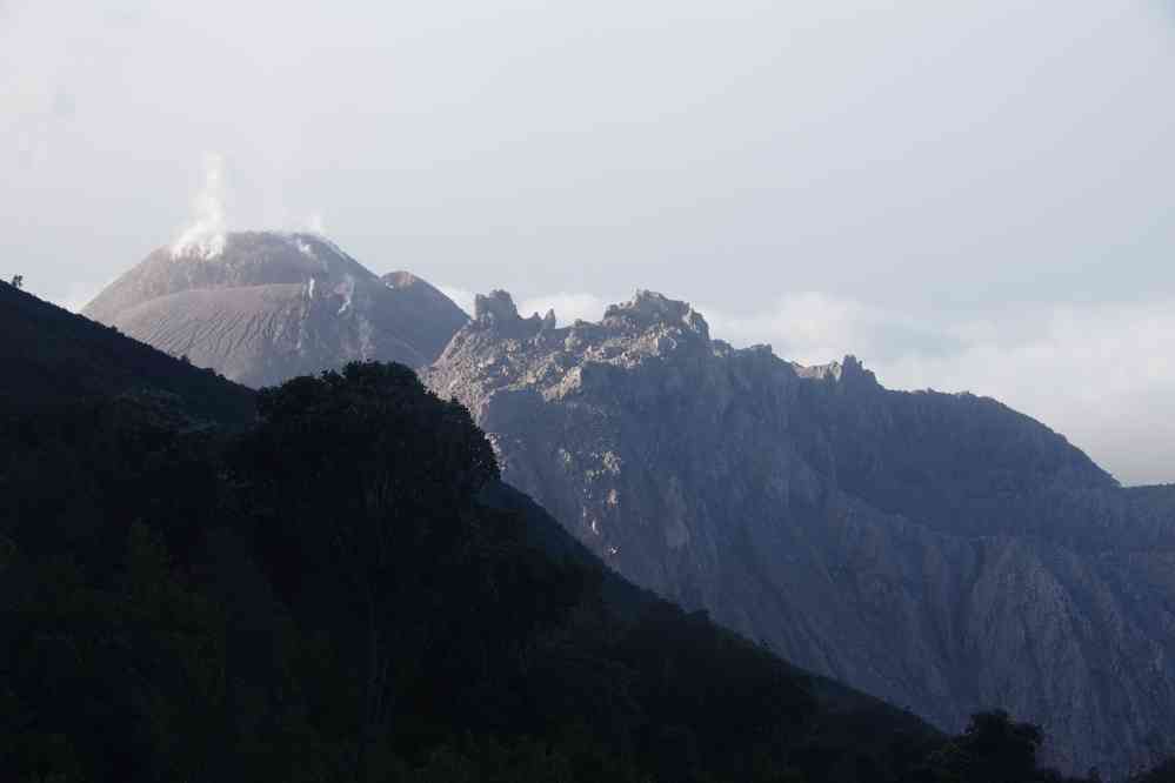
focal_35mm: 75
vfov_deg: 18.2
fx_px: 2448
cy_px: 392
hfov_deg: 27.0
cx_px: 588
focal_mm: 50
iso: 200
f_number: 10
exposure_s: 1/80
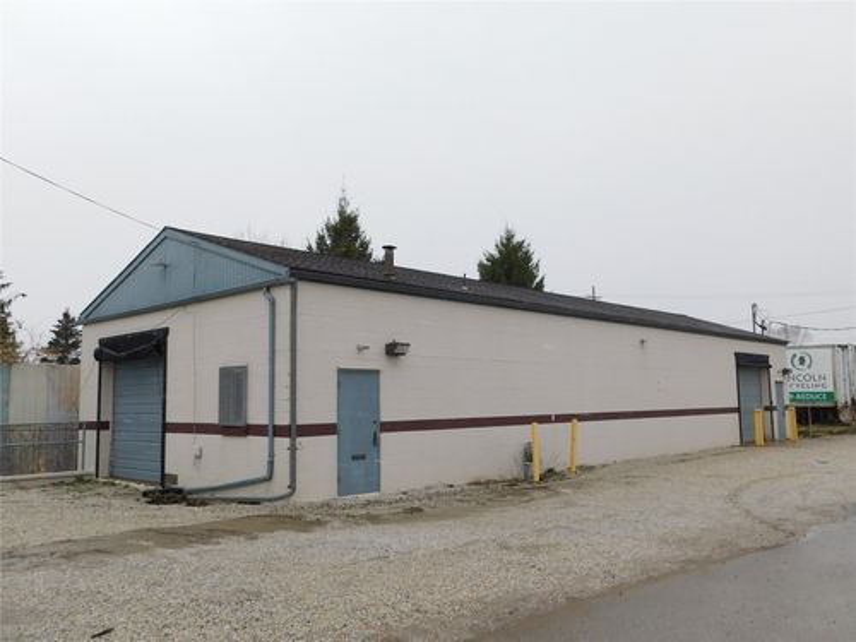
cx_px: 428
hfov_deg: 60.0
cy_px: 321
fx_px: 742
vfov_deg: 46.8
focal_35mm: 30
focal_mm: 5.3
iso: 125
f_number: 3.2
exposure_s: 1/400
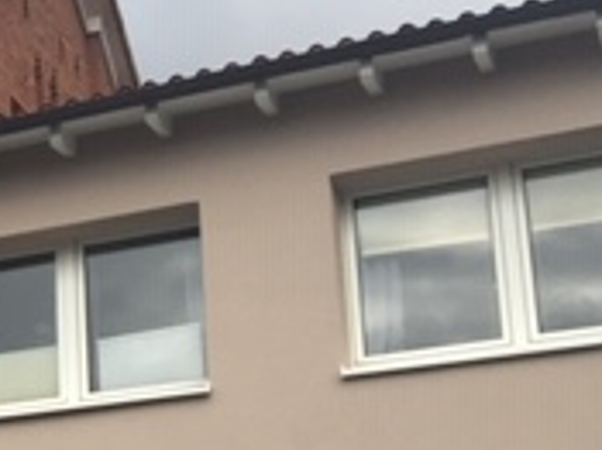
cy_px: 436
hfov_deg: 16.4
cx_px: -378
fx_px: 1842
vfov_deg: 13.8
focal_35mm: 106
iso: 25
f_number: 2.2
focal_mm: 4.15
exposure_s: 1/1709
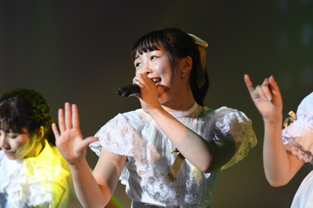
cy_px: 104
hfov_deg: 9.8
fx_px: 1826
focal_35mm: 210
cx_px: 156
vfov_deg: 6.5
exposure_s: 1/320
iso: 720
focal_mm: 140
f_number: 3.5
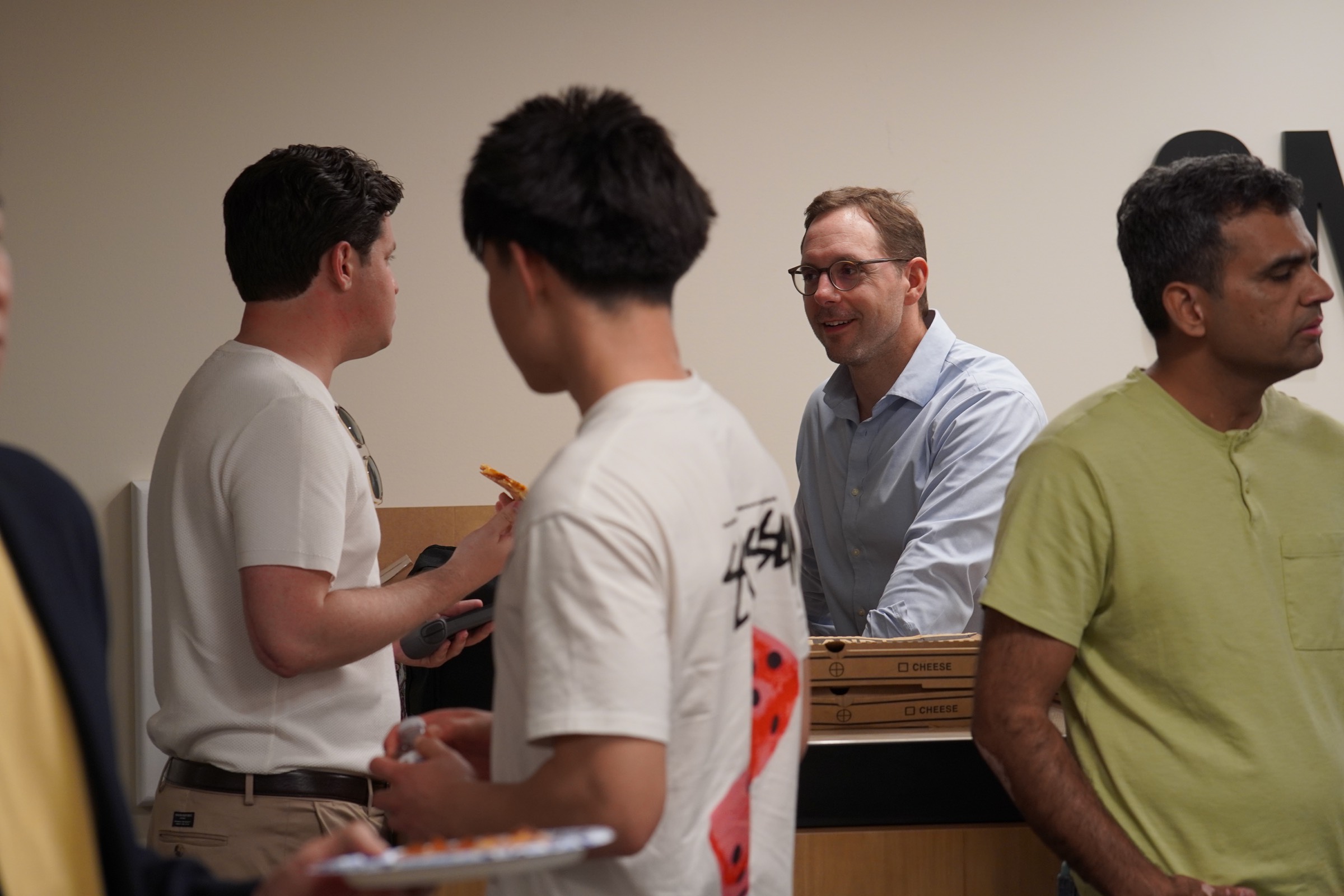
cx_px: 672
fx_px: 4200
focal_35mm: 112
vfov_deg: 12.2
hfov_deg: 18.2
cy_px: 448
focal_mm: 75
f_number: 4
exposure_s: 1/160
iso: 640
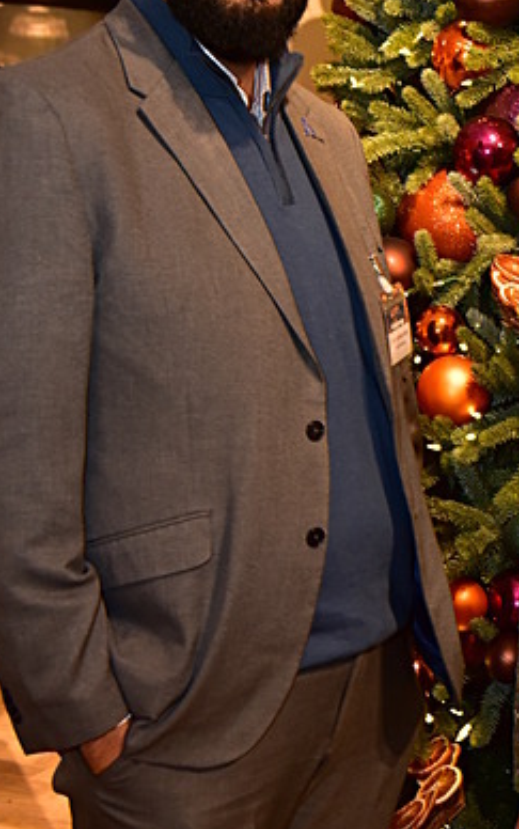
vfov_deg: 24.6
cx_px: 488
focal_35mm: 84
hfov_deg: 15.4
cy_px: 451
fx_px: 1898
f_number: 5.6
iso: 1600
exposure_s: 1/50
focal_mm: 40
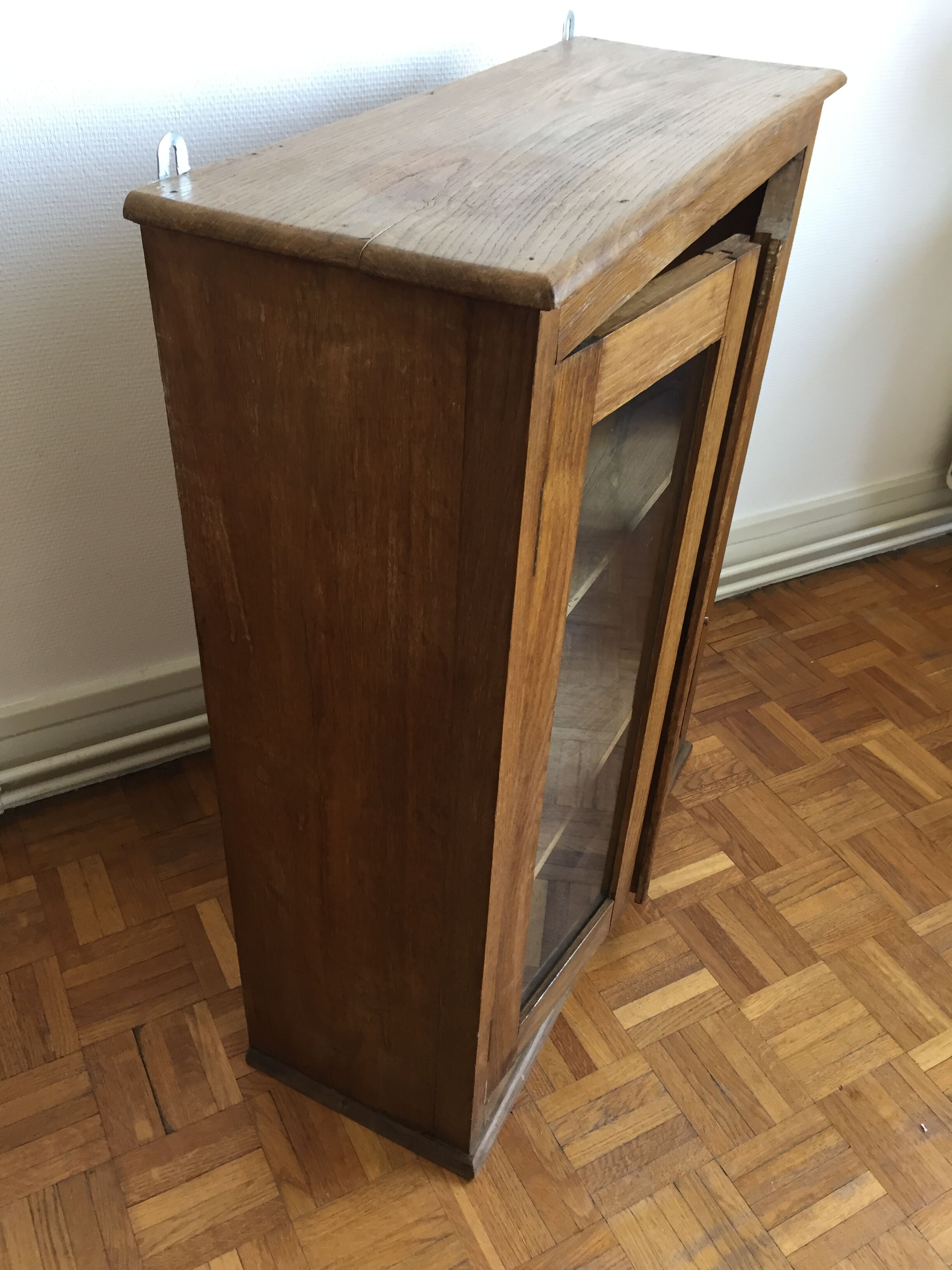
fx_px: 1063
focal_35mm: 29
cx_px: 476
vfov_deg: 61.7
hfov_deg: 48.2
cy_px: 635
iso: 100
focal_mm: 4.15
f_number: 2.2
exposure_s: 1/33
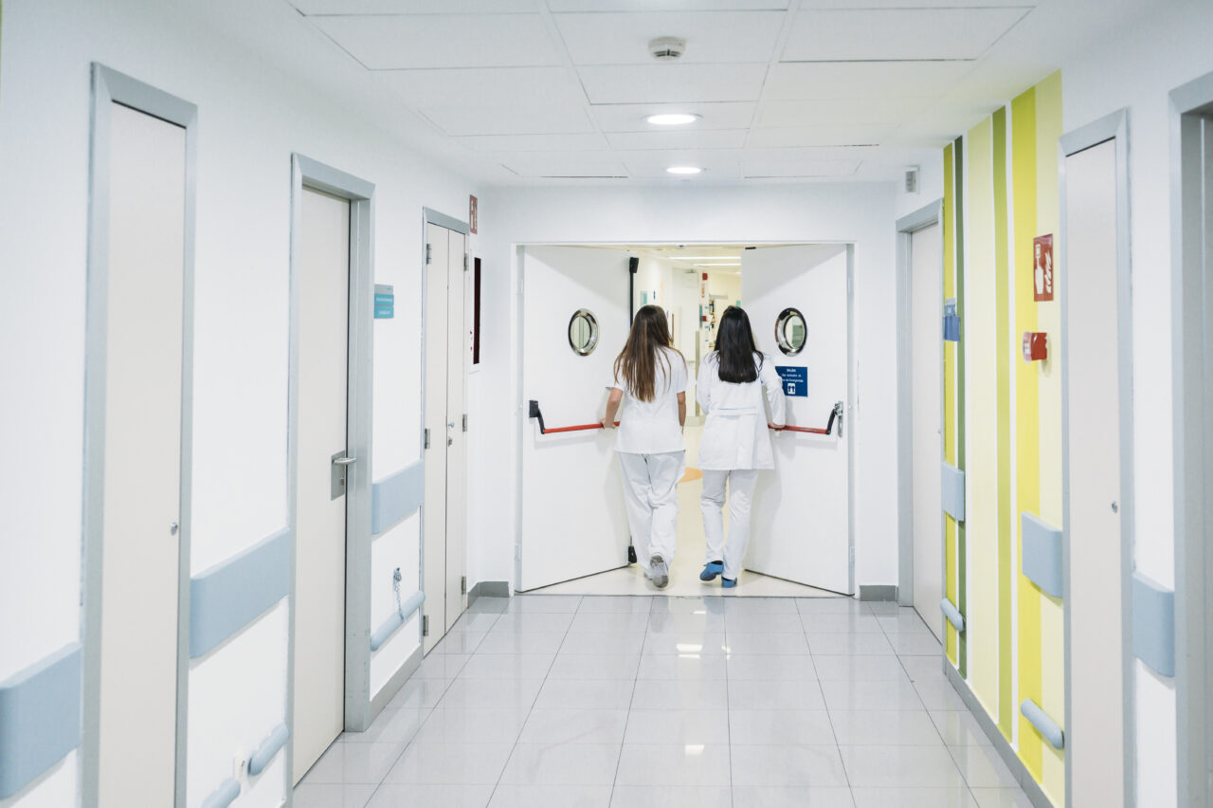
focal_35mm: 35
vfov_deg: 37.8
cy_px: 404
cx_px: 606
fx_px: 1179
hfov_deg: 54.5
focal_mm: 35
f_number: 3.2
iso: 1600
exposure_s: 1/320
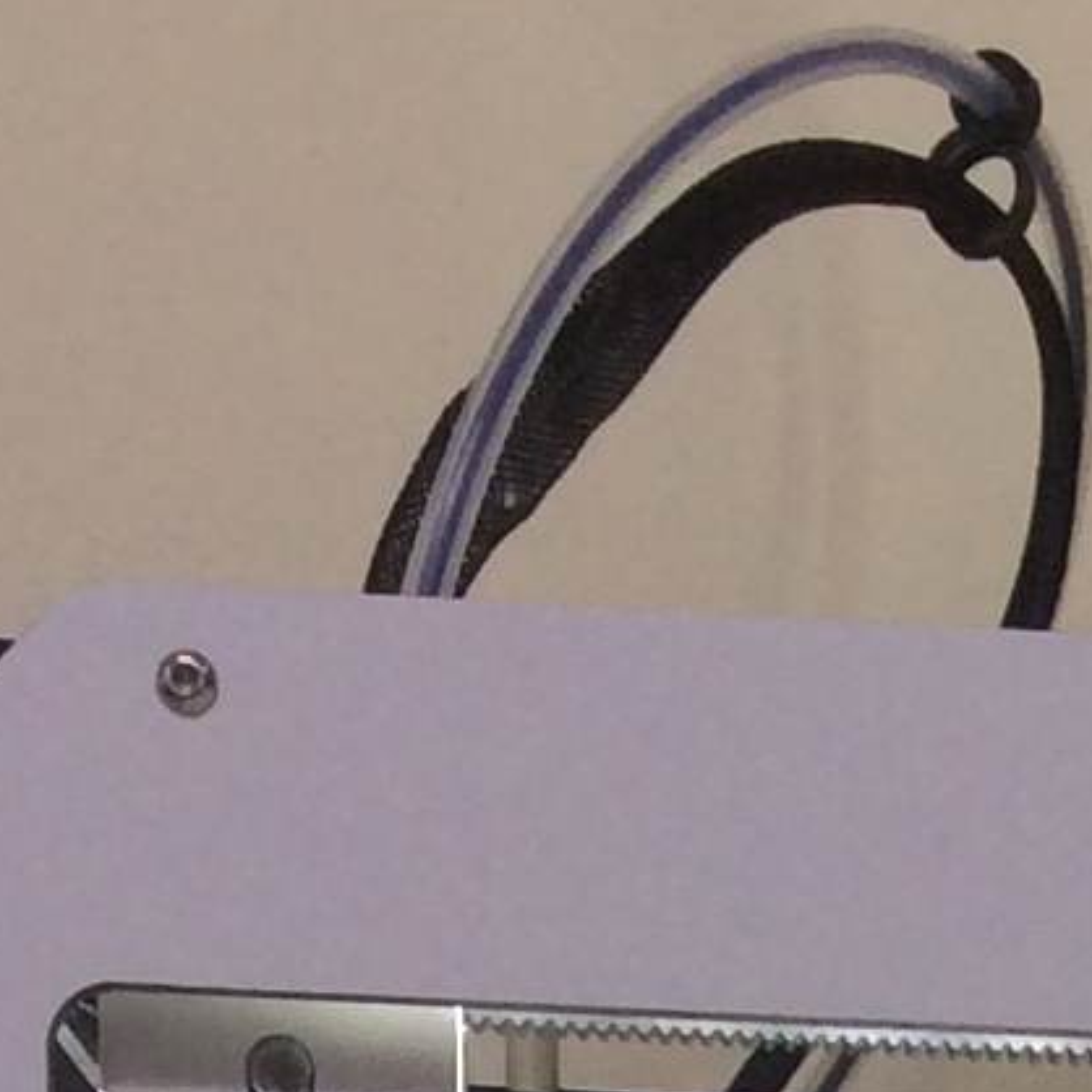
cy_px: 2902
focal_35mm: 175
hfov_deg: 9.7
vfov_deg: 8.8
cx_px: 1549
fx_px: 6246
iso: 40
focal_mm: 3.3
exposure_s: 1/25
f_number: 2.4
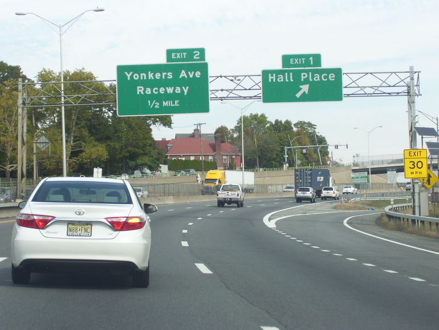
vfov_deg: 13.7
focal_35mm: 108
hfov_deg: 18.2
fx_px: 1371
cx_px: 220
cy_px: 165
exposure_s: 1/250
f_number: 4.6
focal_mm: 18
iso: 80
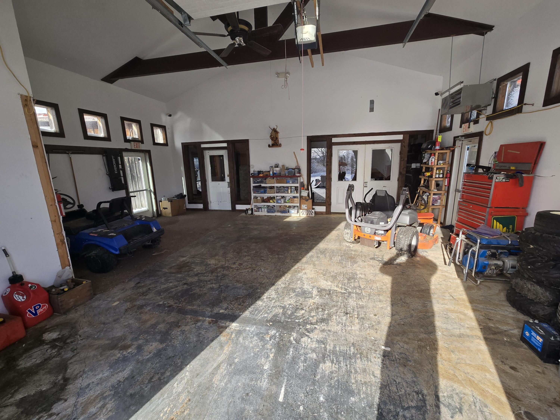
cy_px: 210
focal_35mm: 13
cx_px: 280
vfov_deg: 89.9
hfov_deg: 106.2
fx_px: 210
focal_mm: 2.2
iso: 50
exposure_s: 1/426
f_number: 2.2
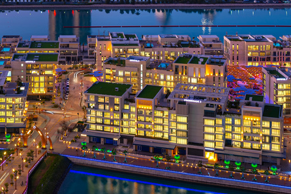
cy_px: 26
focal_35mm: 75
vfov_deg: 17.9
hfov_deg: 26.7
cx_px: 84
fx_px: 607
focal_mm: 33.5
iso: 32
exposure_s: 4
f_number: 7.1
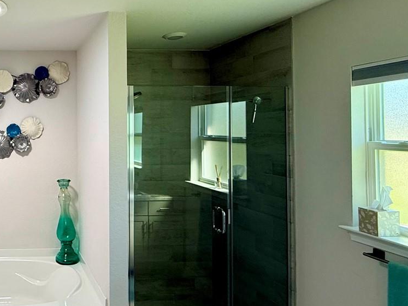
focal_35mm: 30
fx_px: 354
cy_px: 129
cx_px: 28
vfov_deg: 46.6
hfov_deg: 51.6
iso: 100
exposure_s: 1/120
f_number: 2.2
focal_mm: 2.22
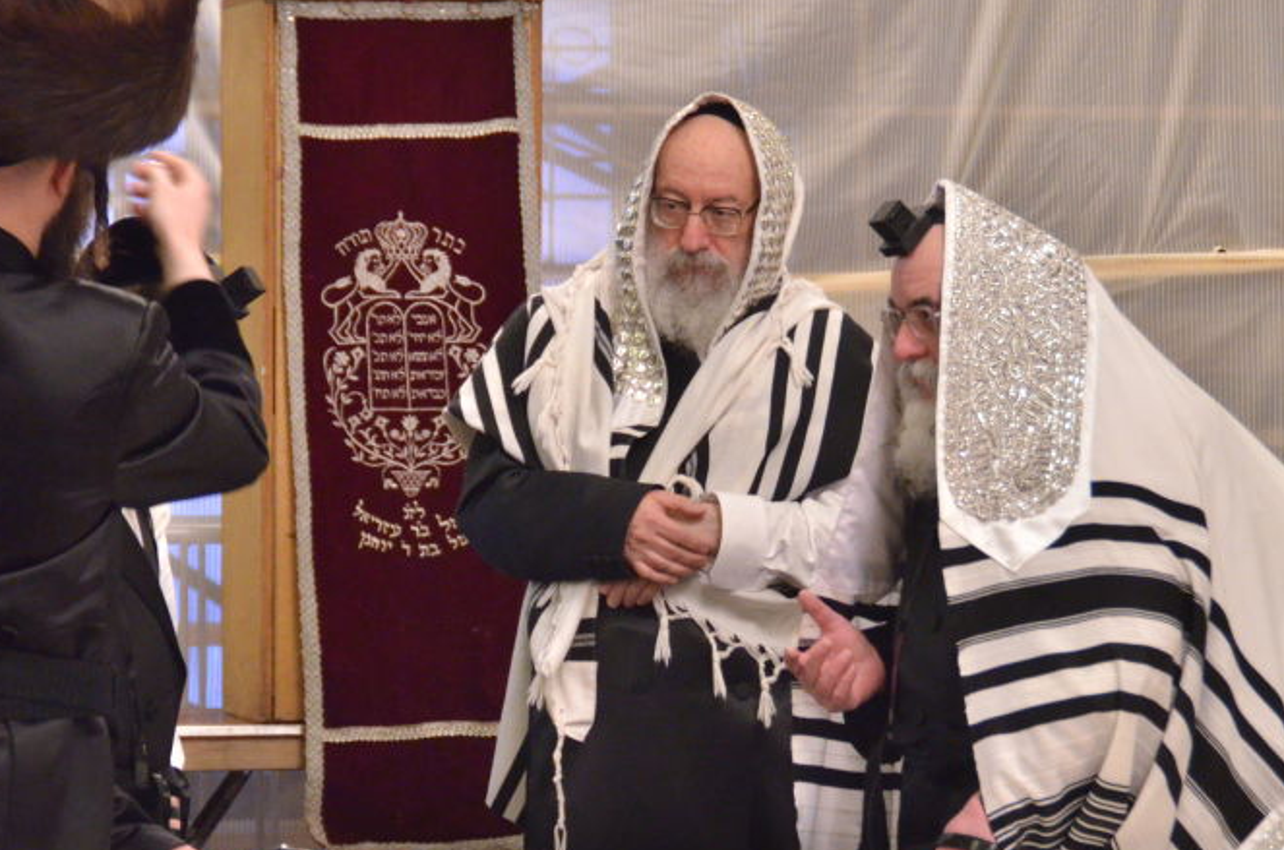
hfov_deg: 10.8
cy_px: 529
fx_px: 6762
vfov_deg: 7.2
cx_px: 637
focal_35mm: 190
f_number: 5
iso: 2500
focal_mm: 82
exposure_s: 1/60
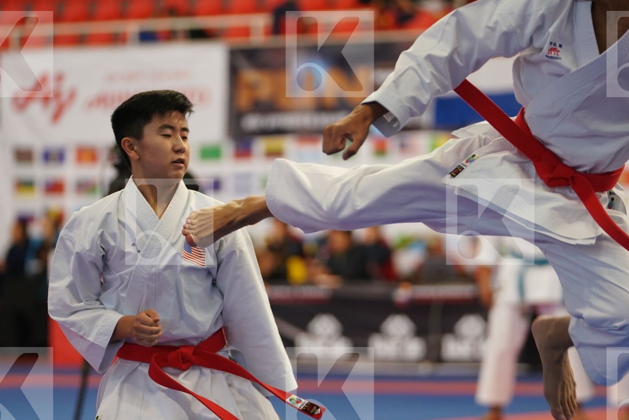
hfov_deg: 10.5
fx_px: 3407
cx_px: 330
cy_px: 222
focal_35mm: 195
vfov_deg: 7.0
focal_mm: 144
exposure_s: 1/500
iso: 1250
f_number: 2.8
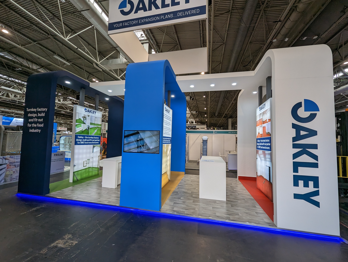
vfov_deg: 90.1
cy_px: 131
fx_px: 131
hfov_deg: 106.1
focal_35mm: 13
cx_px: 174
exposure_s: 1/100
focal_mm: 1.95
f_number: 2.2
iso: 78
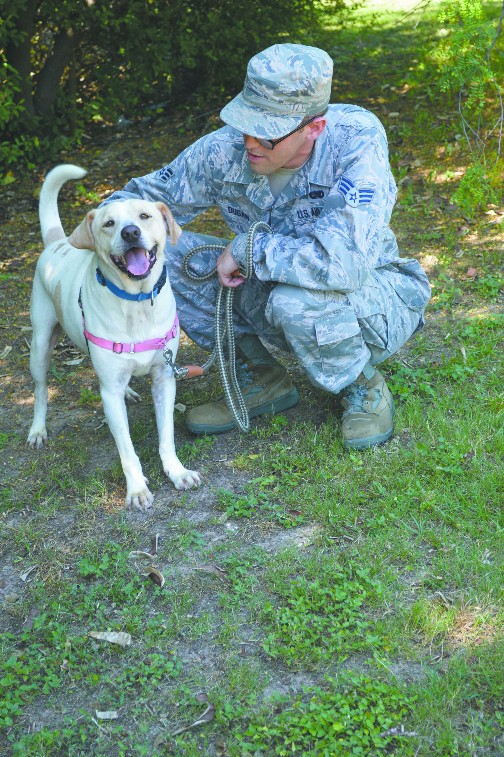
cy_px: 378
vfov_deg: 31.9
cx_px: 252
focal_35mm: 63
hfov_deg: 21.5
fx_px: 1325
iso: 160
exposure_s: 1/60
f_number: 5.3
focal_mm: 42
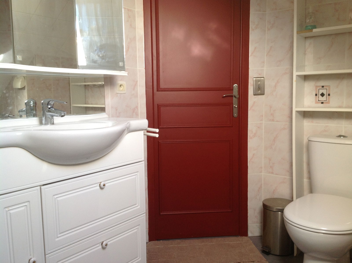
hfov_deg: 52.7
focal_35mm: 35
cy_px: 132
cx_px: 176
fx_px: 355
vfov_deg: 40.6
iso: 50
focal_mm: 4.28
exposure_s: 1/20
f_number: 2.4
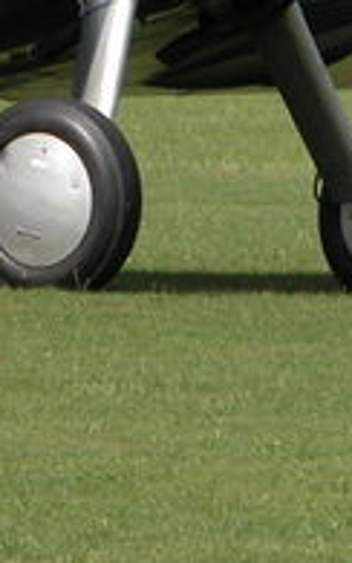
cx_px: -29
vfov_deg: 3.0
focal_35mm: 700
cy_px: -294
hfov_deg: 1.9
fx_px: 10736
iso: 100
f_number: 5.6
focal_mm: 41.1
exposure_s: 1/478
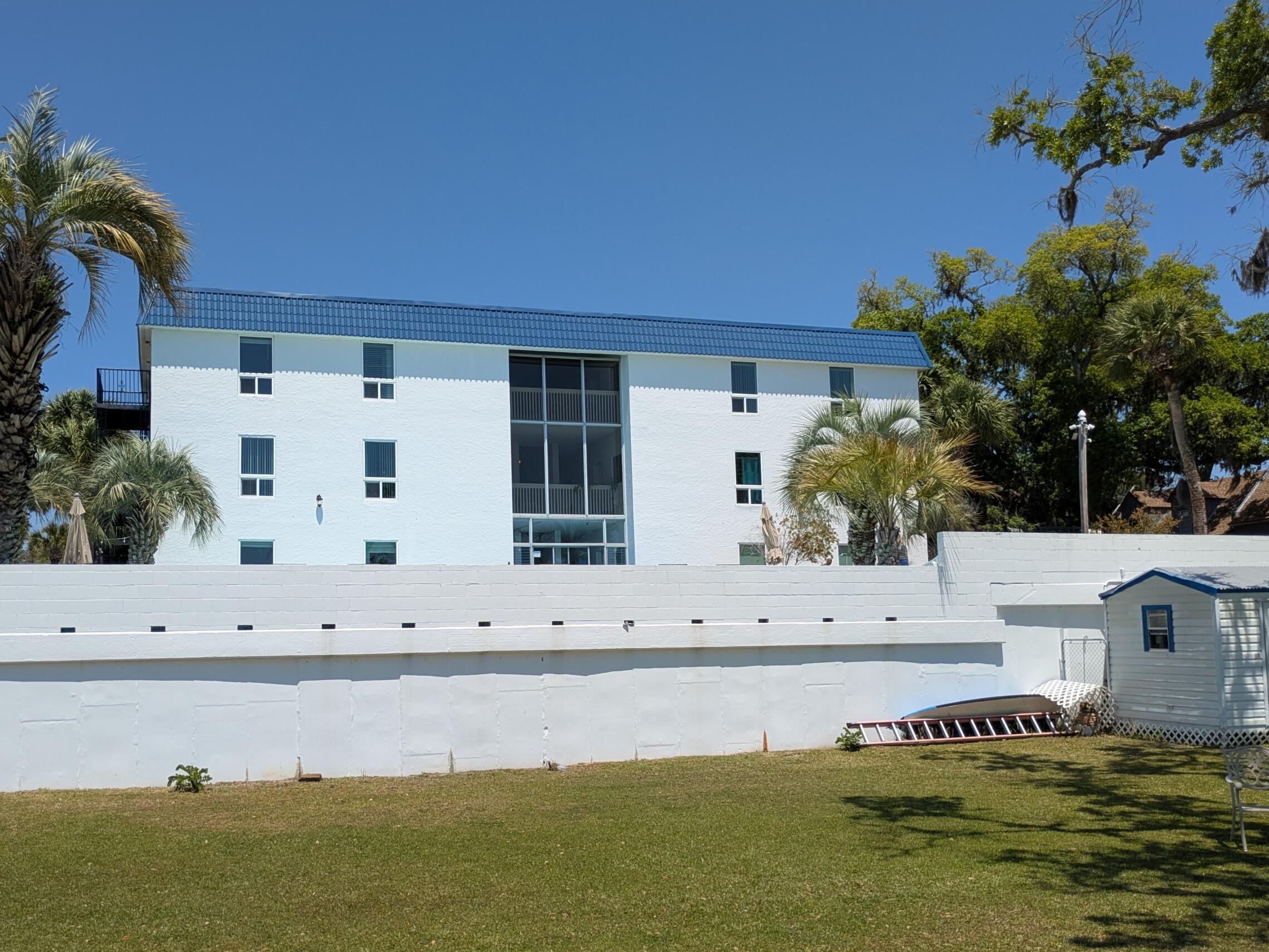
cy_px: 538
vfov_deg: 42.9
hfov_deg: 55.0
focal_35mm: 33
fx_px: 1210
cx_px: 515
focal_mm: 5.43
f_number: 1.89
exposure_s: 1/2732
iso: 53
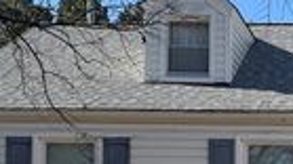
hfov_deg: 21.0
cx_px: 360
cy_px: 241
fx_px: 730
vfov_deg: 12.3
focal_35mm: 94
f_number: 1.78
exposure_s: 1/2801
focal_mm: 6.76
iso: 80
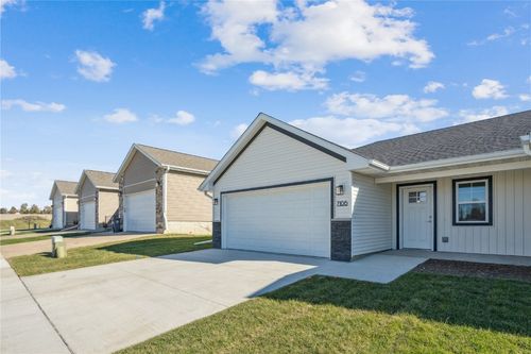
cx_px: 266
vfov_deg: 70.4
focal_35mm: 17
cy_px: 177
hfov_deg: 93.3
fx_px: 251
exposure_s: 1/2500
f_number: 8
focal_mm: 17
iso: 800
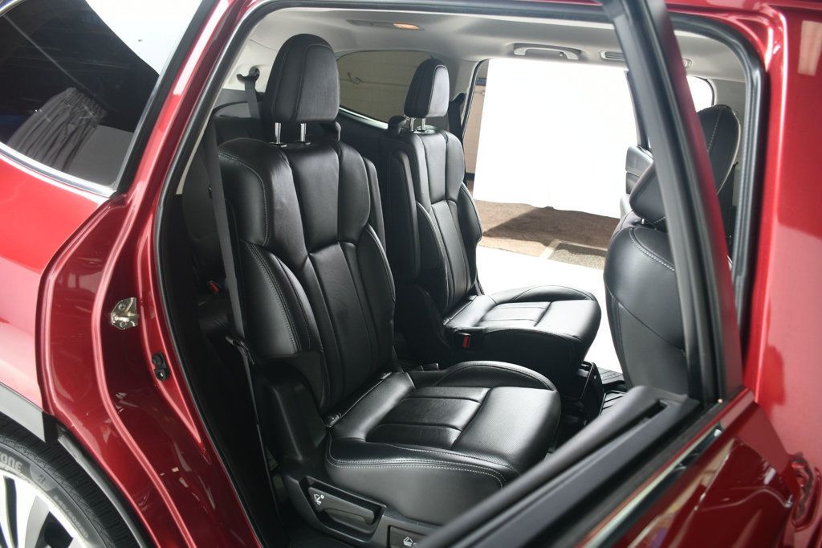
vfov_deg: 47.9
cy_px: 274
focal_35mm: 27
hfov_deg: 67.4
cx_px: 411
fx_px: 616
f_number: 4.5
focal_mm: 18
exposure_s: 1/160
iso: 100
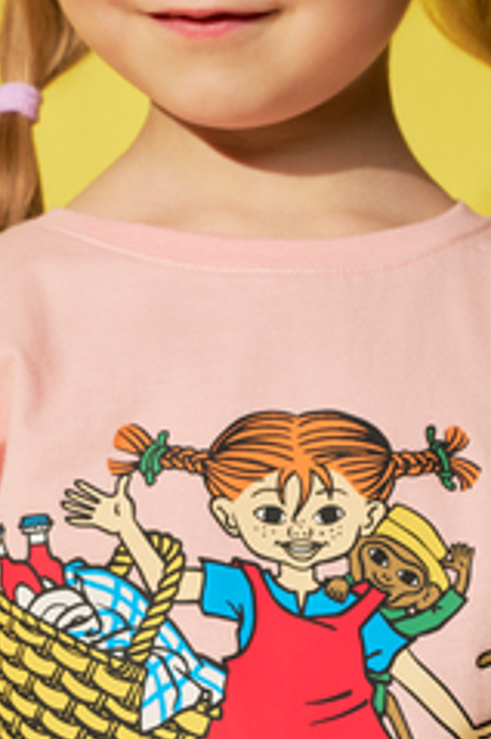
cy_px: 532
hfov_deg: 6.6
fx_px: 4241
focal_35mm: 207
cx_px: 218
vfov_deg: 9.9
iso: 400
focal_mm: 76
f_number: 5.6
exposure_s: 1/200
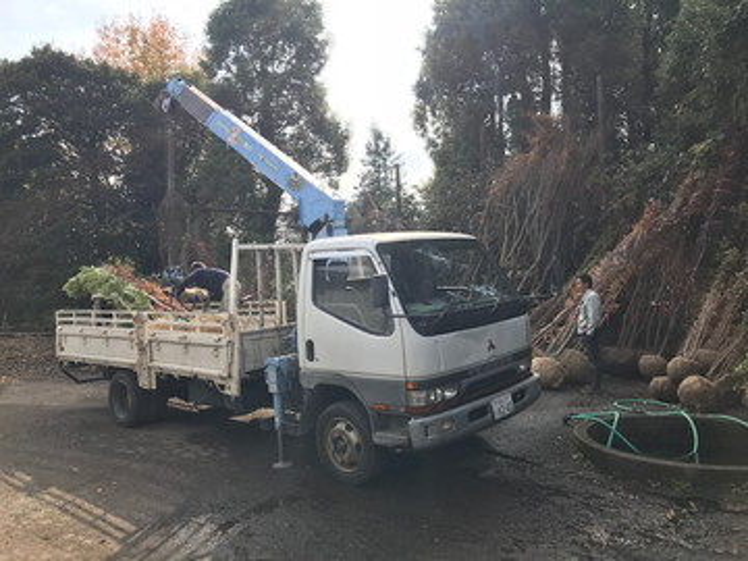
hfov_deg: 63.4
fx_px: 605
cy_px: 280
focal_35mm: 28
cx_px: 374
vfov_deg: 49.7
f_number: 1.8
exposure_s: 1/1182
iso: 20
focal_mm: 3.99
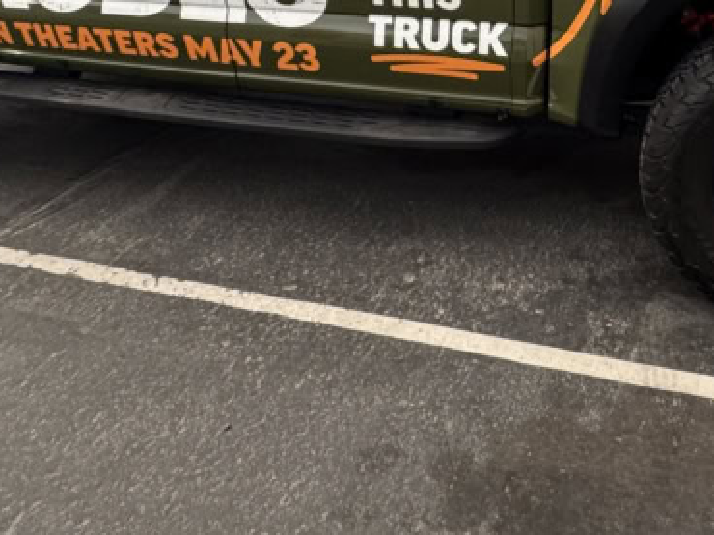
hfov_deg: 46.2
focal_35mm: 39
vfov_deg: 31.9
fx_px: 804
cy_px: -72
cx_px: 533
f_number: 2.2
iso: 200
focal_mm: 2.2
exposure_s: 1/60
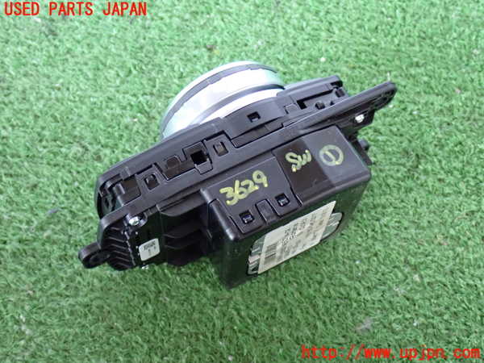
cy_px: 182
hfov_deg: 40.4
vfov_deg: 30.9
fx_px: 657
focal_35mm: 47
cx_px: 242
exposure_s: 1/20
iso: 800
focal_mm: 8.4
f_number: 3.1
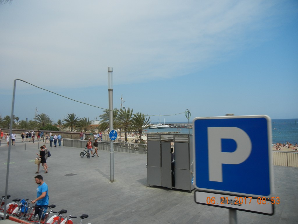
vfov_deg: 46.8
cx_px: 149
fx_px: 258
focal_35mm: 30
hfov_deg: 60.0
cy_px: 112
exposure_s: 1/594
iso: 160
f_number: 7
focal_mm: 5.4
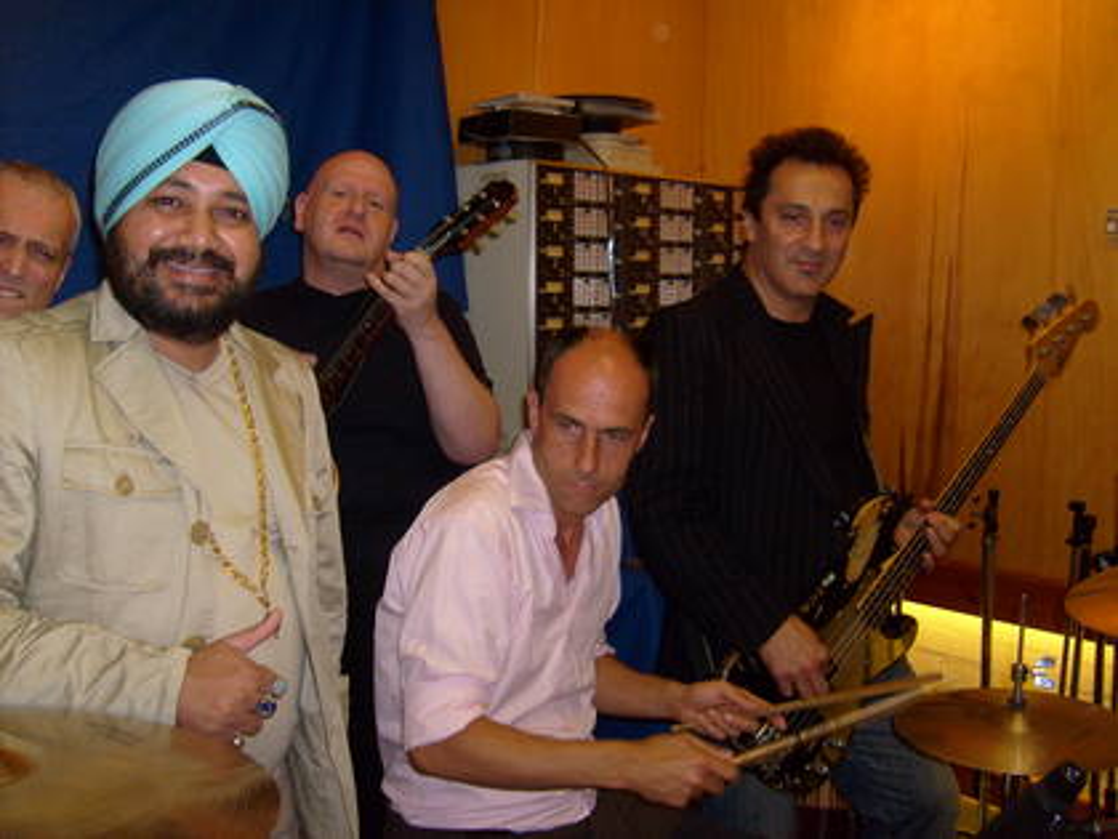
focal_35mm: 35
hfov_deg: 52.6
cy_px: 420
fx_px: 1130
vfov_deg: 40.7
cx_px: 559
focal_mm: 5.8
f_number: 2.8
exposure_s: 1/45
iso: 100
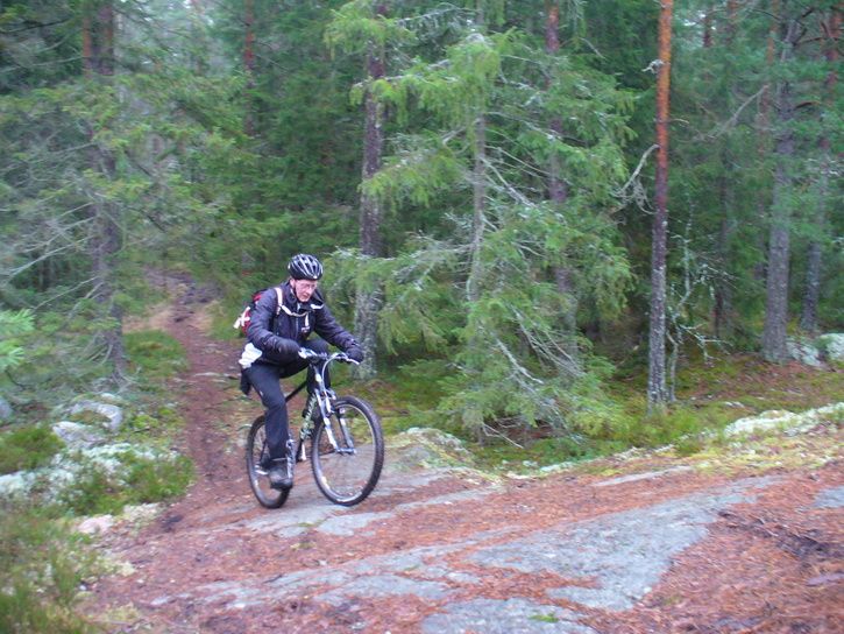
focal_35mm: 37
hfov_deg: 50.1
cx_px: 422
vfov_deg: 38.7
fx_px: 902
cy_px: 317
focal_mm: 6.1
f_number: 2.8
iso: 200
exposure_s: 1/20
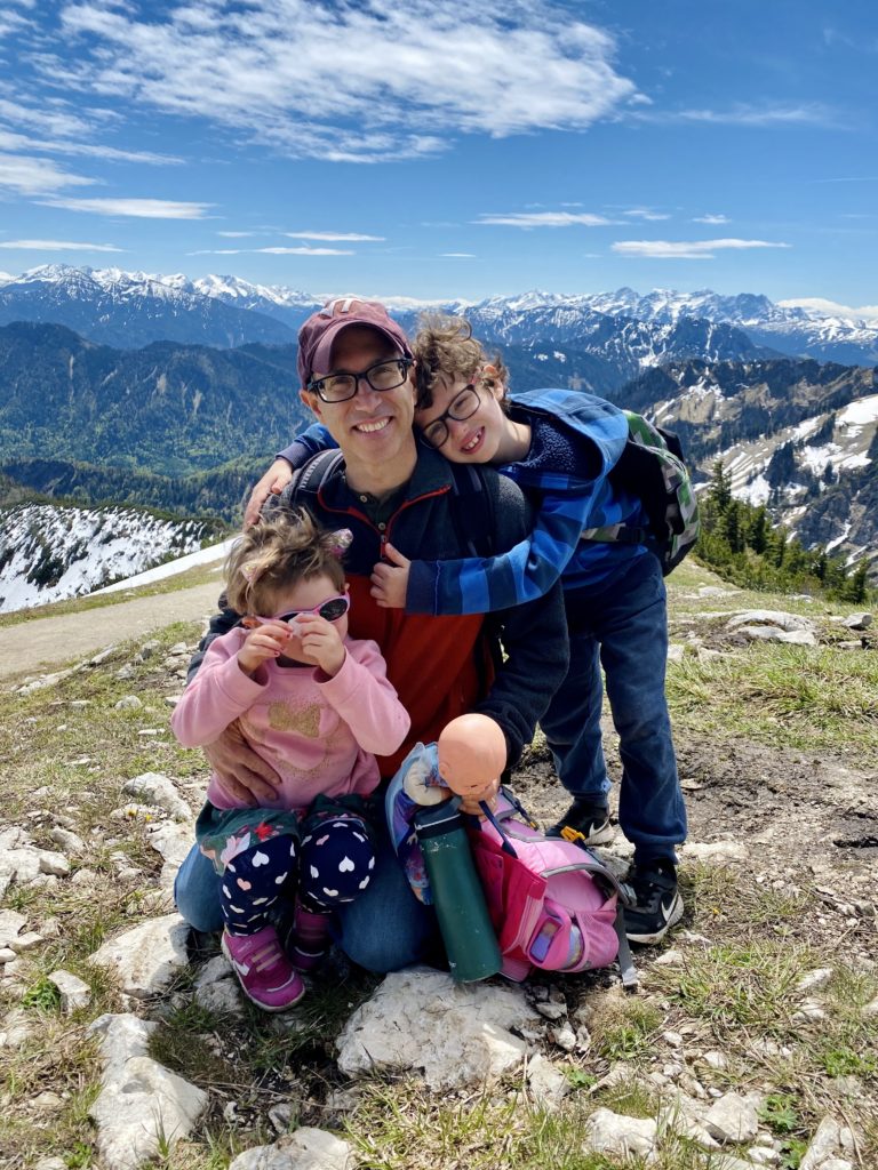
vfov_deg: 67.3
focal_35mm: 26
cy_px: 585
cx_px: 439
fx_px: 879
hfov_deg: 53.1
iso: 32
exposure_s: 1/2268
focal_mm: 4.25
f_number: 1.8
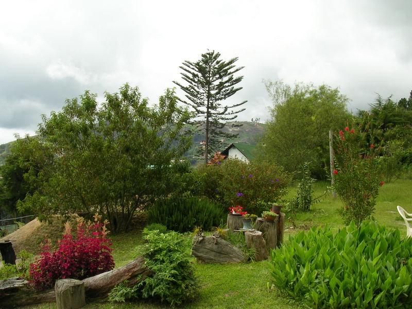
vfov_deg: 37.7
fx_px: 452
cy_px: 154
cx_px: 206
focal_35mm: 38
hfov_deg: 49.0
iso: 50
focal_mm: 5.8
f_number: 5.6
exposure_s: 1/182
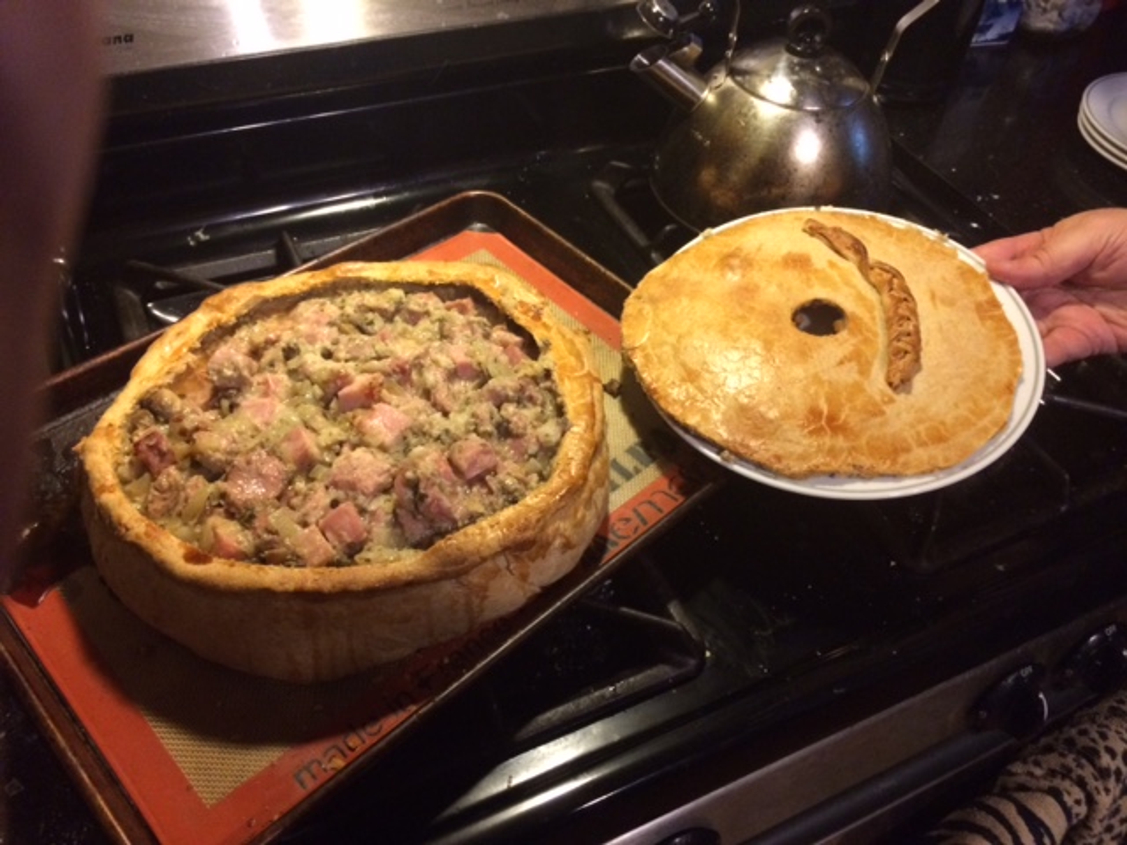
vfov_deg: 48.2
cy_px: 422
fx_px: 944
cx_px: 564
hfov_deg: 61.7
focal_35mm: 29
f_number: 2.2
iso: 320
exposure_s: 1/24
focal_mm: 4.15
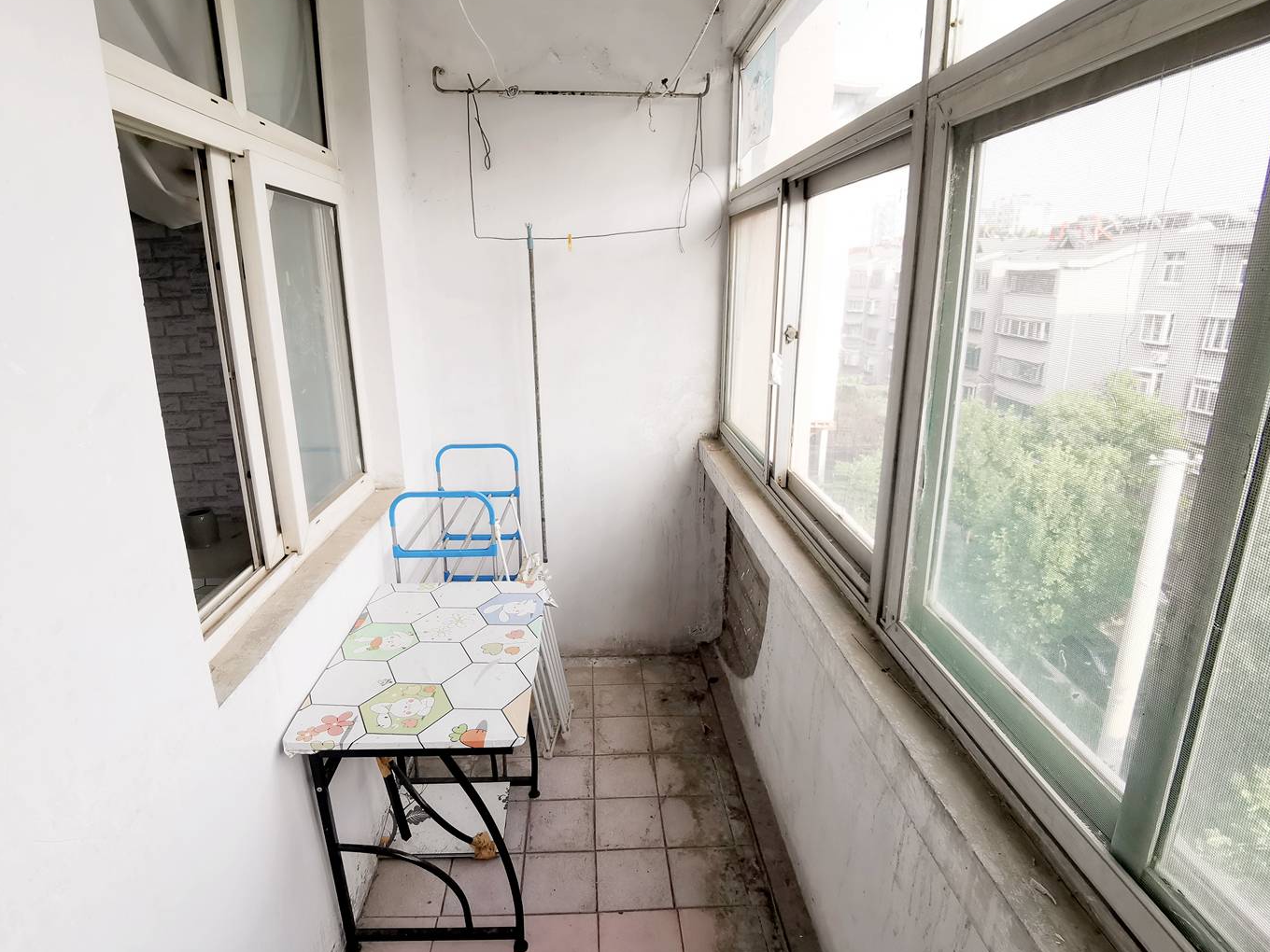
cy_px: 460
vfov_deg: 71.6
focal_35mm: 18
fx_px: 660
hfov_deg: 87.7
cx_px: 624
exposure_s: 1/125
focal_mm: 2.26
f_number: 2.2
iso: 50
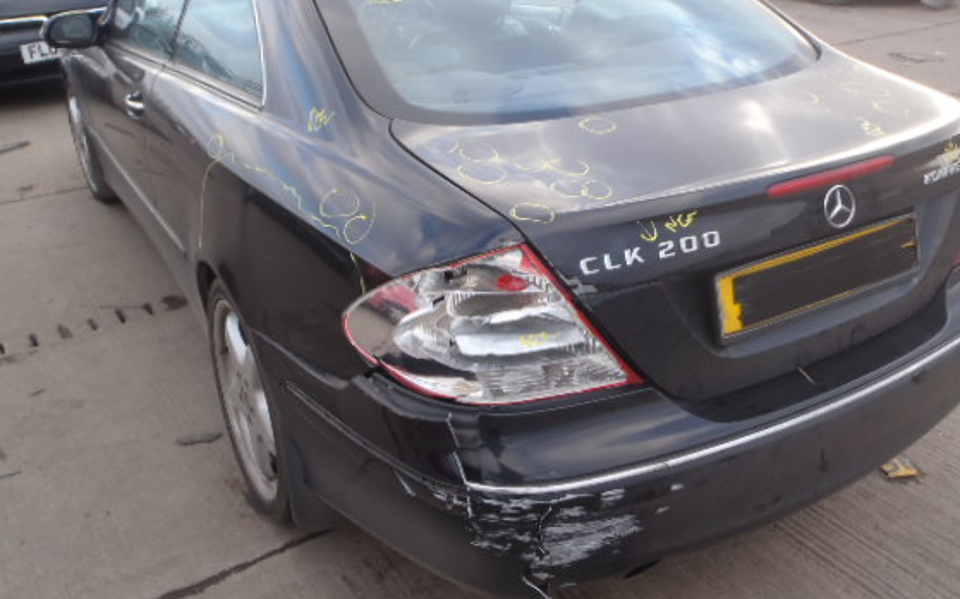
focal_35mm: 34
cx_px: 526
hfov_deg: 56.6
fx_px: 889
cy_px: 257
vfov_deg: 37.2
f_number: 3.5
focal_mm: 5
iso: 80
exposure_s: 1/80
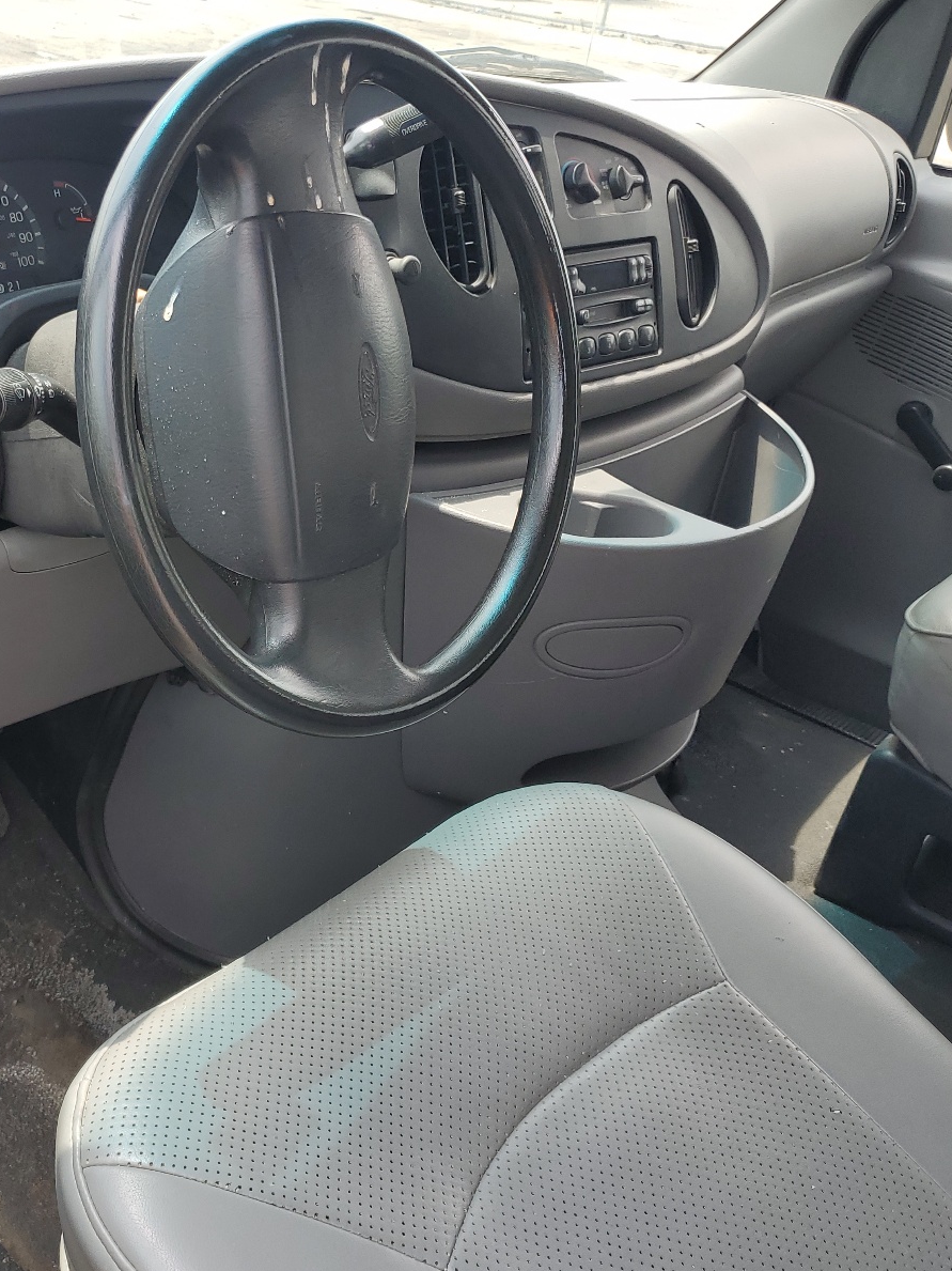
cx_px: 200
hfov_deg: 39.2
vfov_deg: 52.6
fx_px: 1284
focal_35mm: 35
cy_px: 633
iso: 50
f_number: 1.5
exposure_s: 1/417
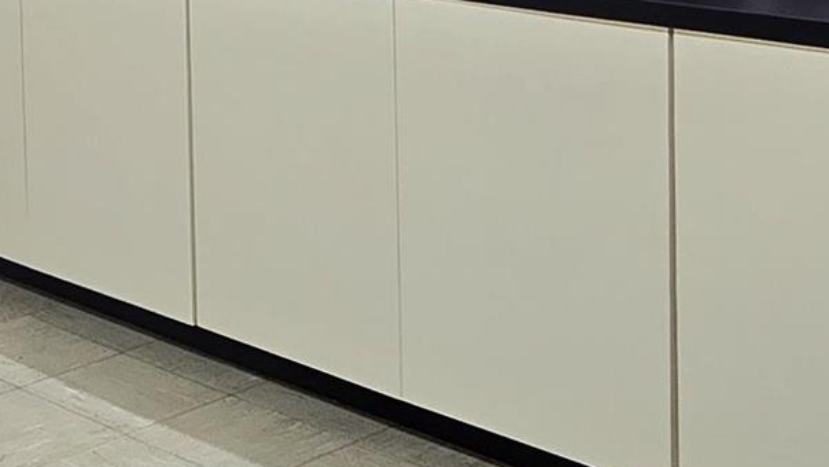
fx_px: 1583
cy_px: -194
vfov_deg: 15.7
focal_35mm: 72
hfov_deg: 25.2
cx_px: -262
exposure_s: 1/60
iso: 100
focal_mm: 2.2
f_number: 2.2
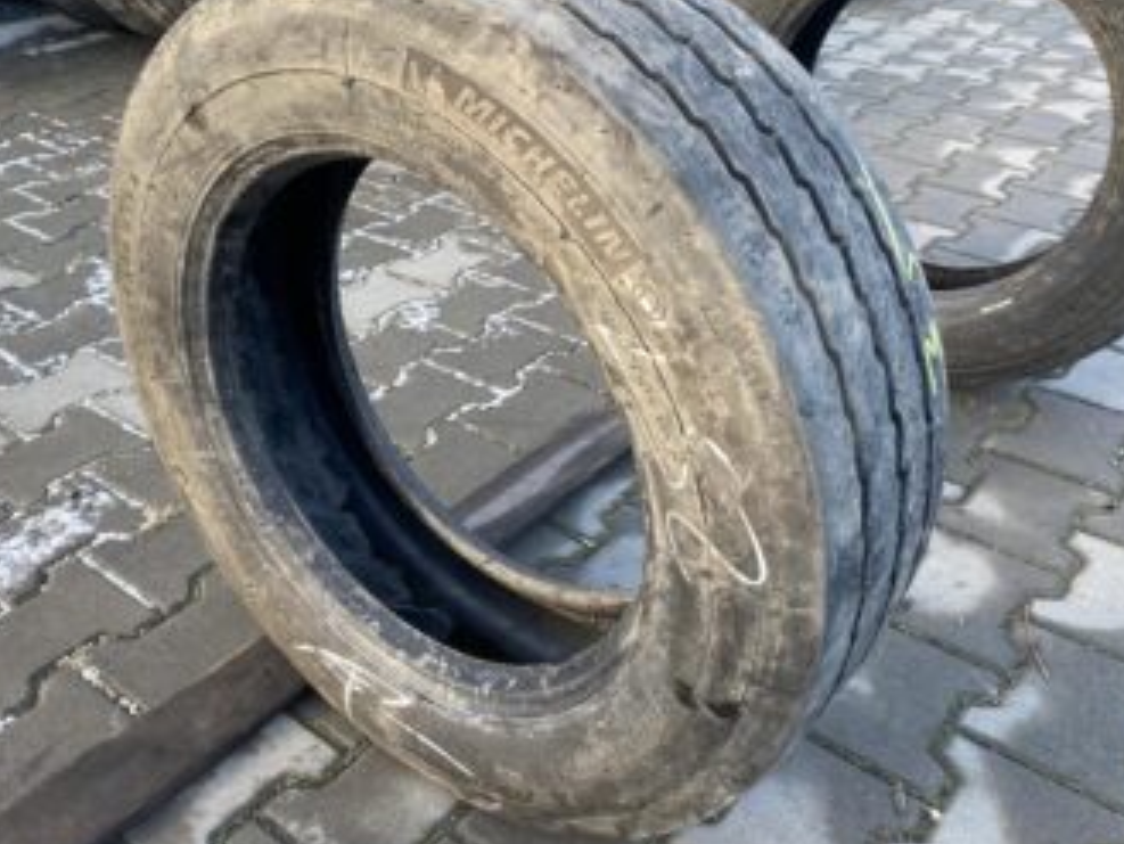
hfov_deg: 53.3
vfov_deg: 41.8
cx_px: 420
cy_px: 395
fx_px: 1104
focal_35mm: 34
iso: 32
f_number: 1.8
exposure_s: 1/134
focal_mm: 4.25
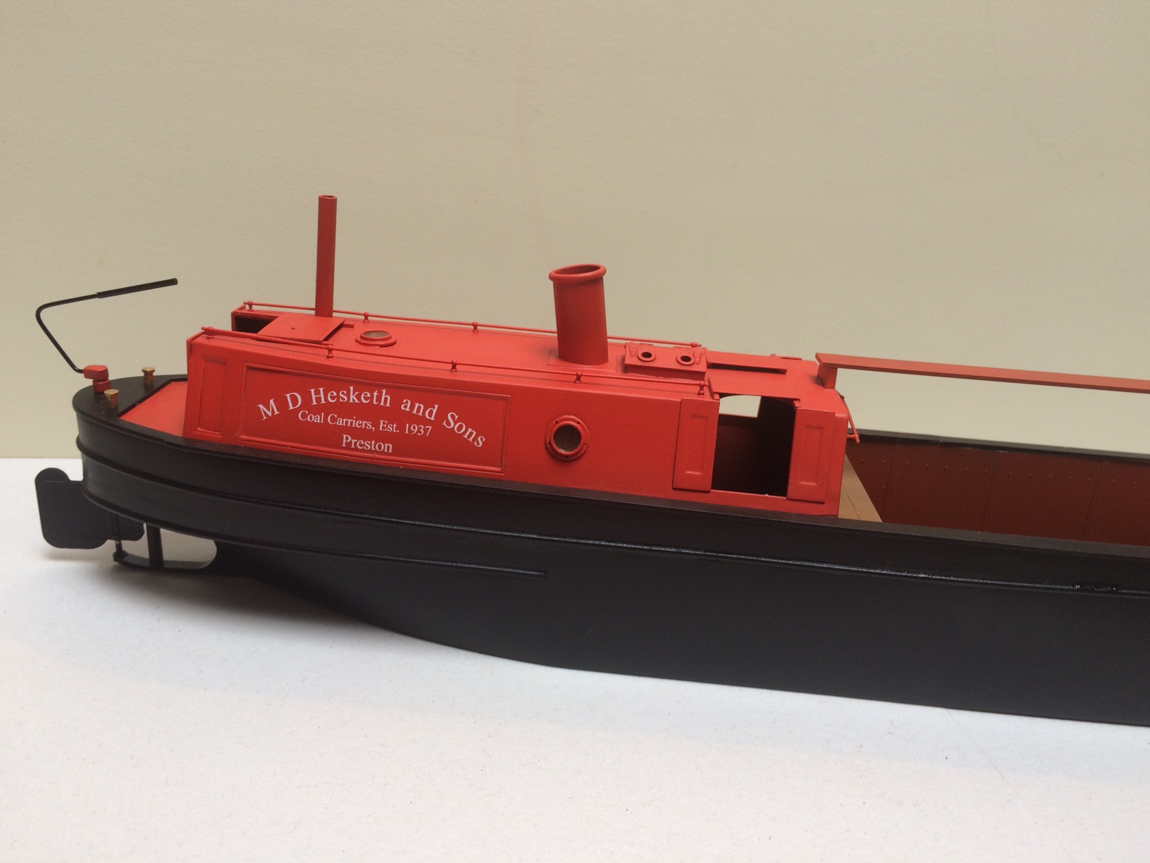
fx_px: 963
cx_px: 575
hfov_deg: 61.7
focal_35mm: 29
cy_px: 432
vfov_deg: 48.2
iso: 32
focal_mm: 4.15
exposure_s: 1/100
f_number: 2.2
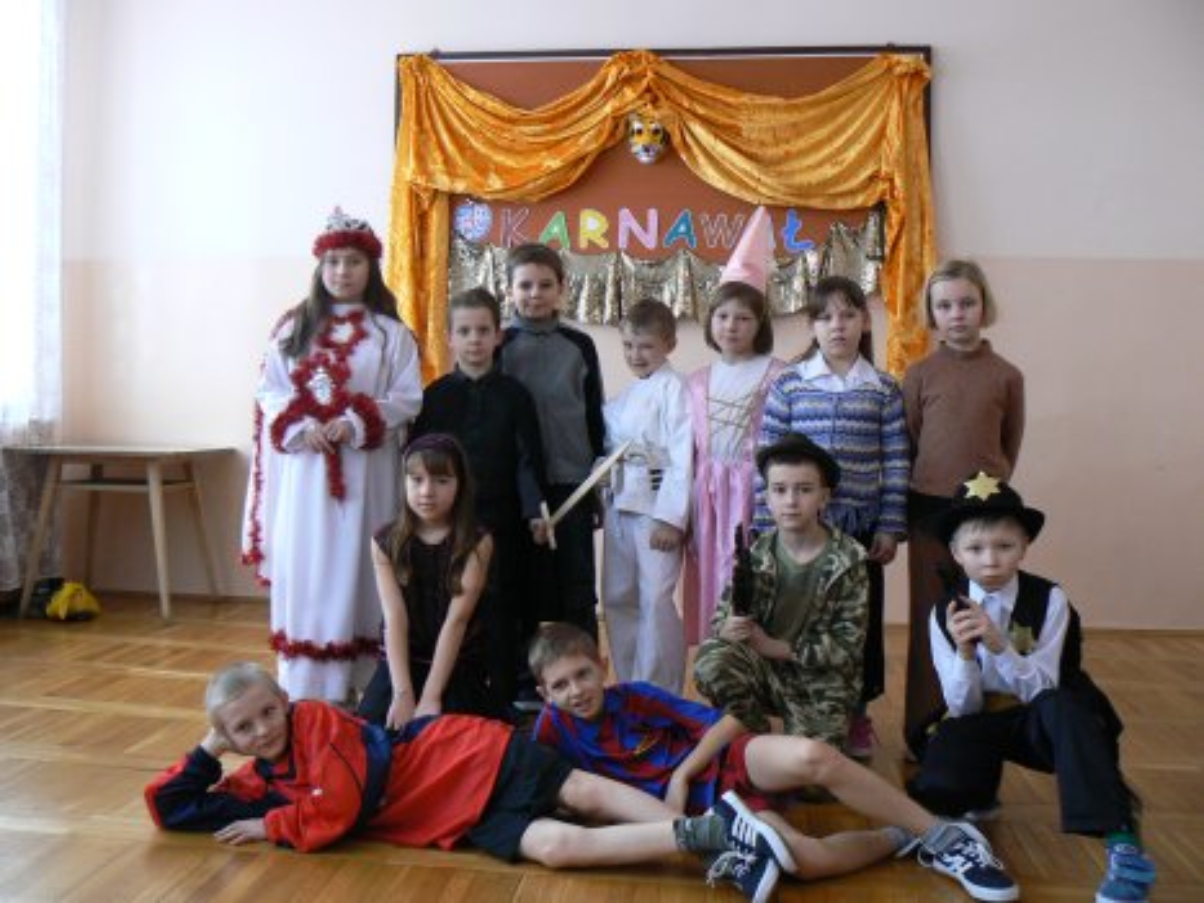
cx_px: 602
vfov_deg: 39.6
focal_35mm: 36
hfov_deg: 51.4
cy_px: 452
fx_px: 1252
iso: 160
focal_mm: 6
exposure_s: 1/30
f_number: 2.8
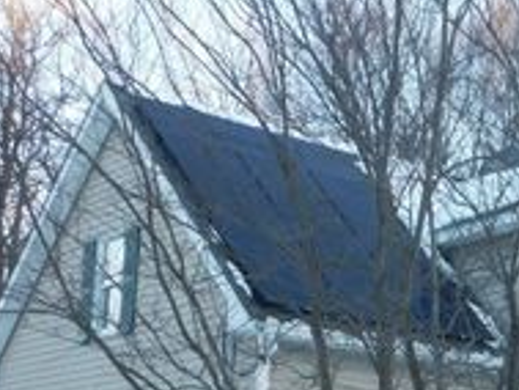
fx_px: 1425
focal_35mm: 95
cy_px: 455
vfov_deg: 15.1
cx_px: 656
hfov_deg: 19.2
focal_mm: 6.3
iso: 125
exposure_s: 1/125
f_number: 3.5
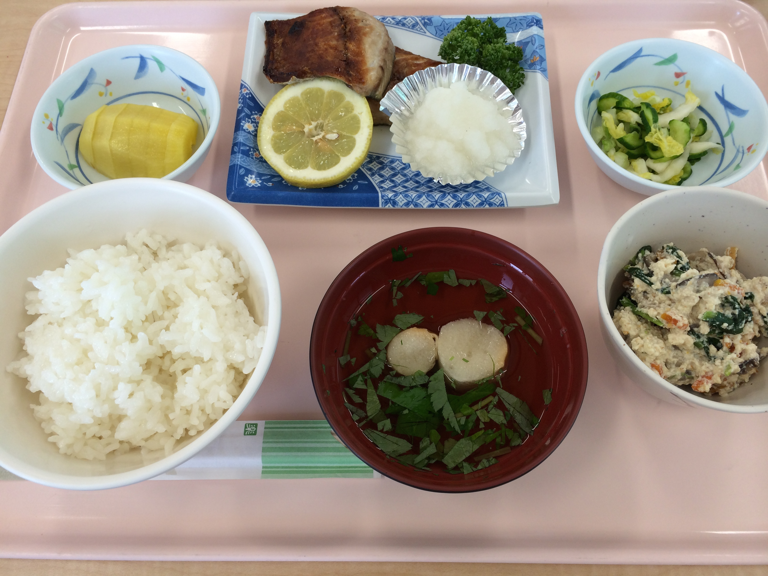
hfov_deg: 60.0
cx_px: 384
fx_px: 666
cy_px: 288
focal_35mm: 30
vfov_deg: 46.8
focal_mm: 4.12
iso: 40
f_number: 2.2
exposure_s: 1/60
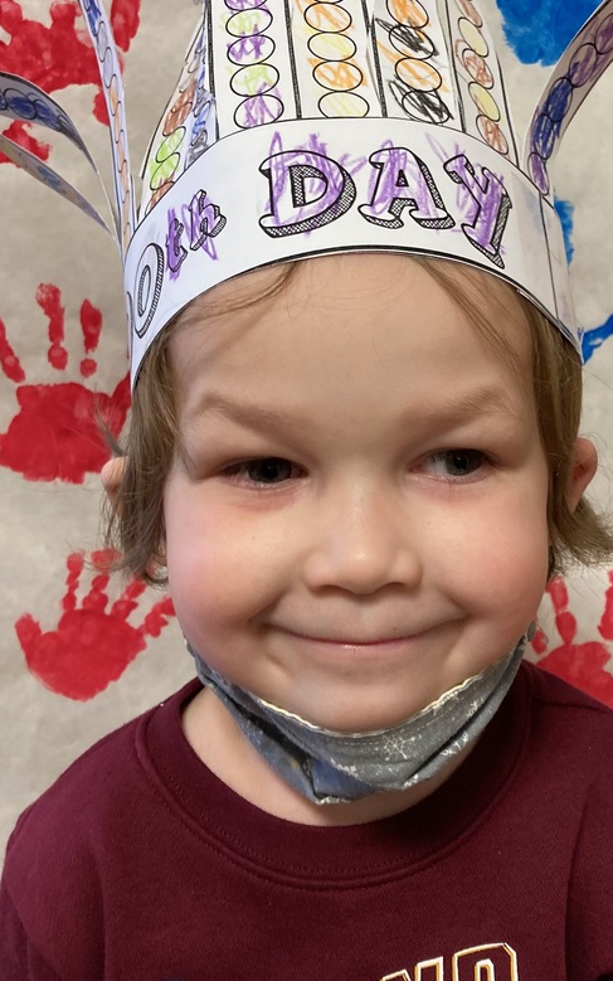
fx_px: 1042
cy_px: 390
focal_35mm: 39
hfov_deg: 32.5
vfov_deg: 50.1
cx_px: 409
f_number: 1.8
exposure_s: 1/60
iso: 125
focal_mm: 3.99
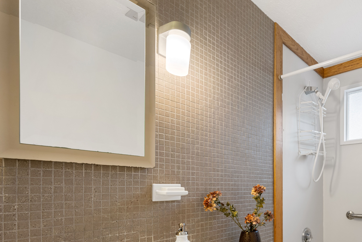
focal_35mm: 23
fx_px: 231
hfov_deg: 69.6
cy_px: 188
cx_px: 283
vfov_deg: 52.1
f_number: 8
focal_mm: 14
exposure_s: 1/3
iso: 400
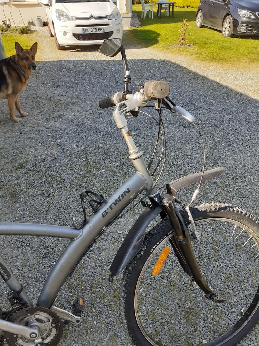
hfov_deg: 51.4
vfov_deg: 65.3
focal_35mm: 27
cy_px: 173
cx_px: 130
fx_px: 269
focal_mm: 3.6
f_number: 1.9
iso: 40
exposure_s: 1/439
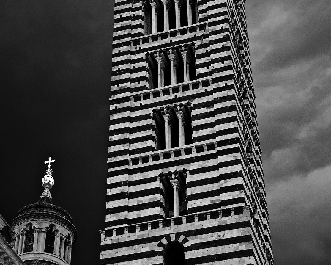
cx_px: 117
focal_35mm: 91
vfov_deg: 16.8
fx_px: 891
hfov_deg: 21.0
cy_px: 85
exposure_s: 1/200
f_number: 11
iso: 100
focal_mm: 30
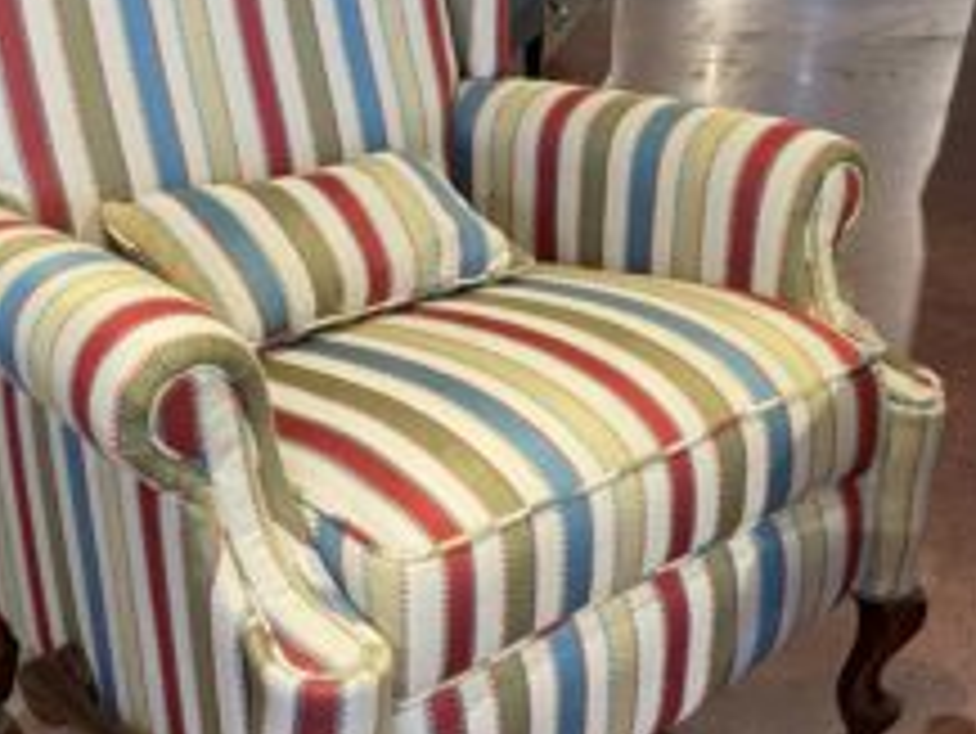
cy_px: 304
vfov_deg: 24.4
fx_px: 1693
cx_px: 400
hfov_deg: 32.1
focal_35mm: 60
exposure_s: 1/60
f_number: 1.8
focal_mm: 4.25
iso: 160
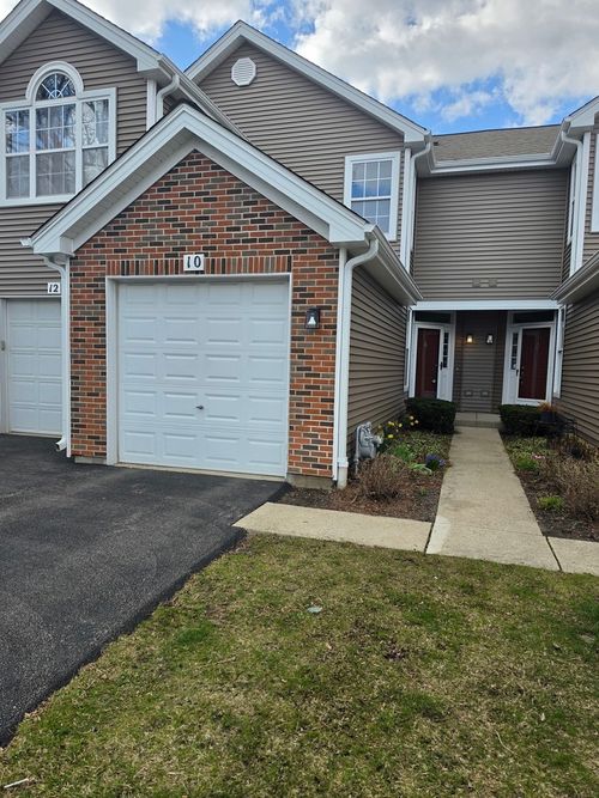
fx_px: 531
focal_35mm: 23
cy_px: 399
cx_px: 300
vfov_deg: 73.9
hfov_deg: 58.9
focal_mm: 6.5
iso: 10
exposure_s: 1/897
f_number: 1.4
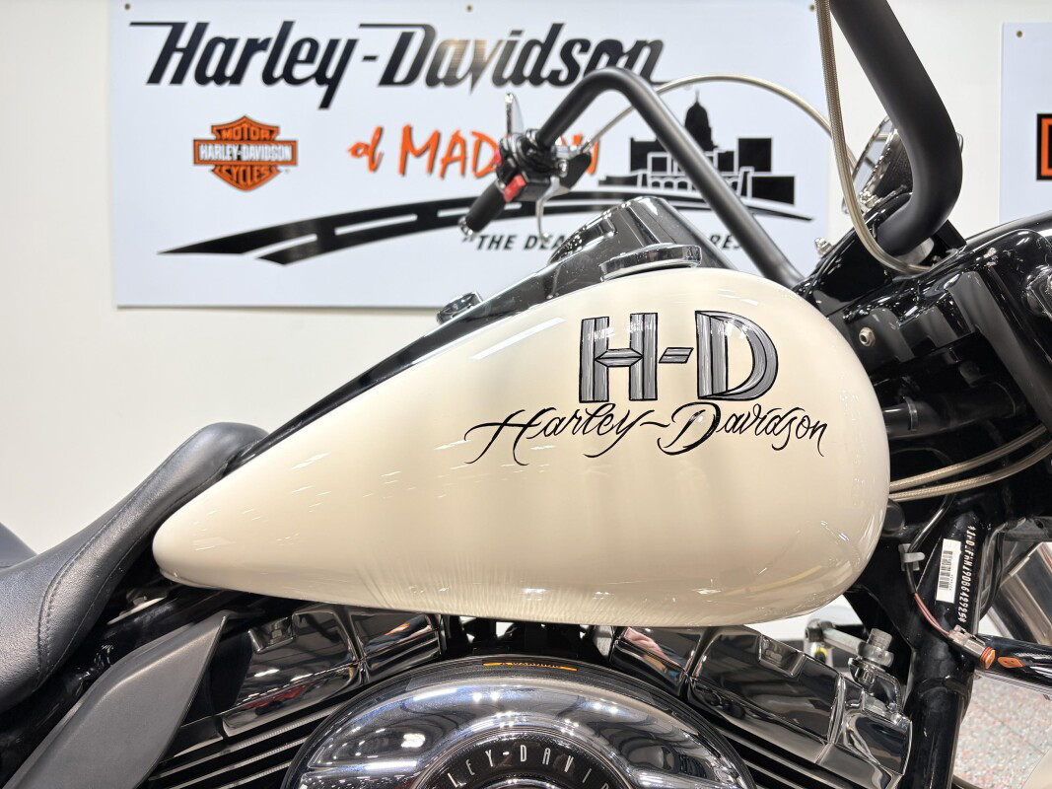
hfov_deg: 67.3
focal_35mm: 26
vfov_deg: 53.1
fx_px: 790
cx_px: 526
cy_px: 394
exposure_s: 1/124
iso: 32
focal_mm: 5.96
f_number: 1.6
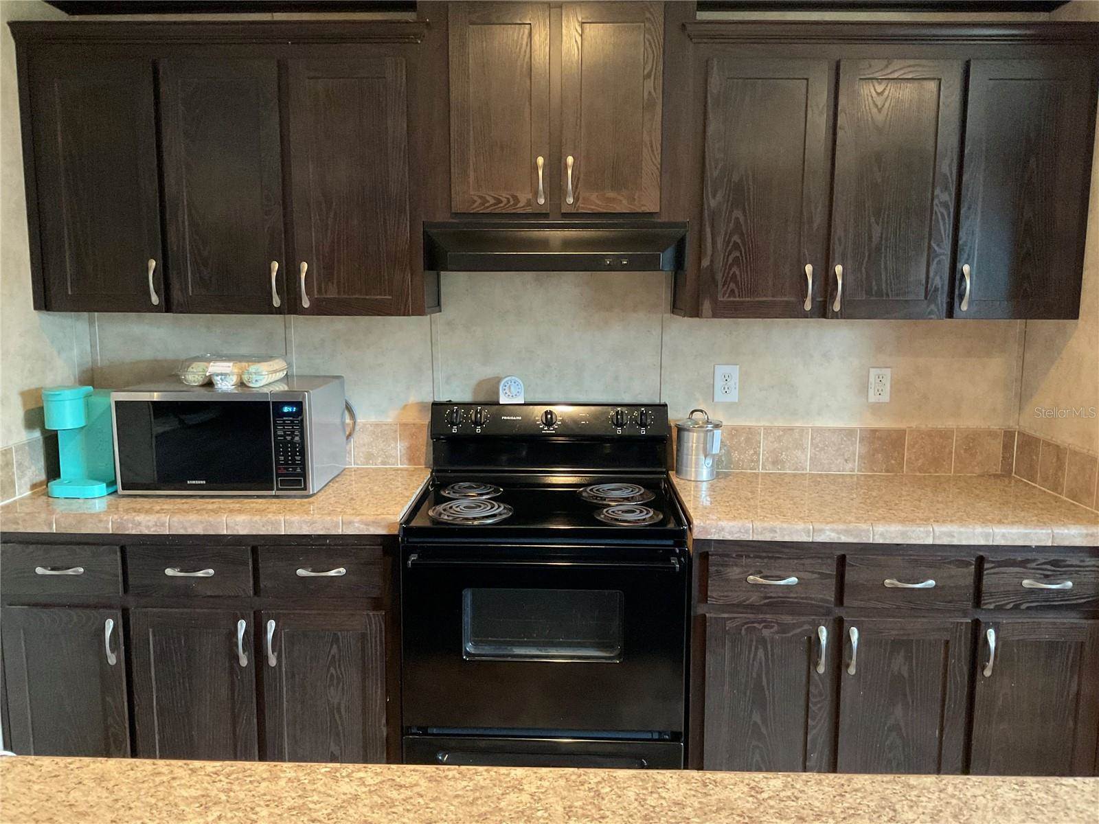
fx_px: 921
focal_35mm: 29
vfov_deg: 48.2
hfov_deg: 61.7
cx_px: 550
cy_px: 412
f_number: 1.8
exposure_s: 1/30
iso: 400
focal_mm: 3
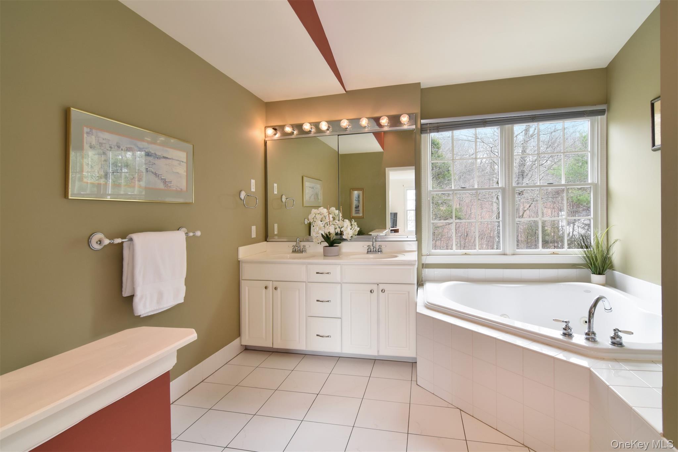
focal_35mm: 16
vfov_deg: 72.0
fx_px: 311
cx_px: 339
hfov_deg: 95.0
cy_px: 226
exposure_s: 1/50
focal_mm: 11
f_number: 11
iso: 640
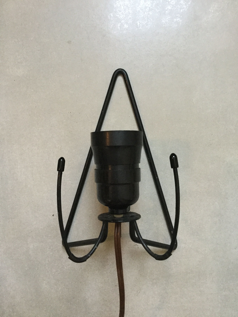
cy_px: 158
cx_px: 119
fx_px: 284
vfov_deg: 58.4
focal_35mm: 31
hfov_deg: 45.4
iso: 250
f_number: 2.4
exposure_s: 1/33
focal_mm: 3.3
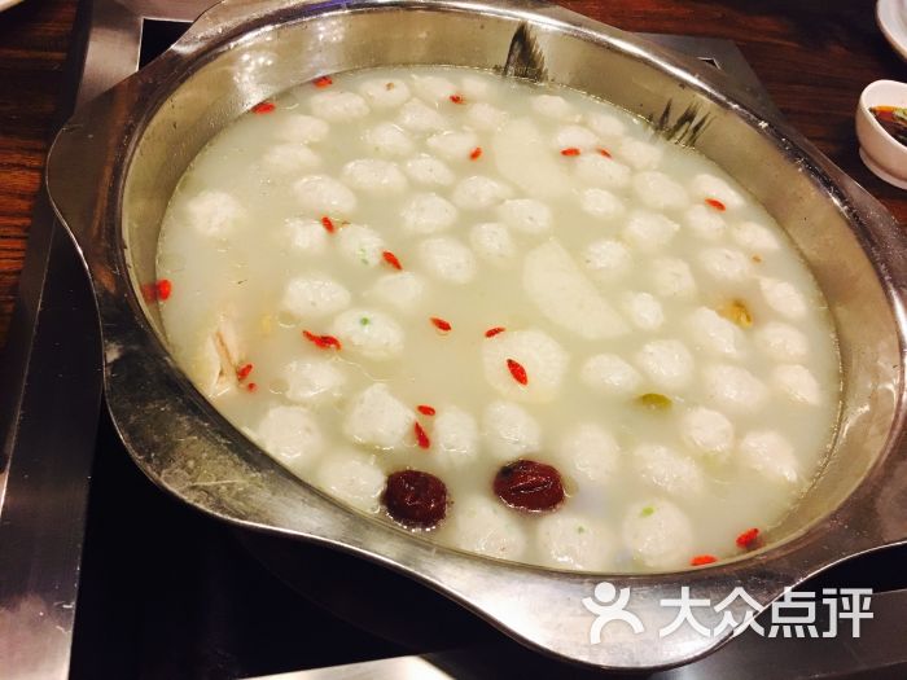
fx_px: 760
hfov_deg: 61.7
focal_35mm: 29
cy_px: 340
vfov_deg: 48.2
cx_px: 454
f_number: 2.2
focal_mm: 4.15
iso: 250
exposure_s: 1/25
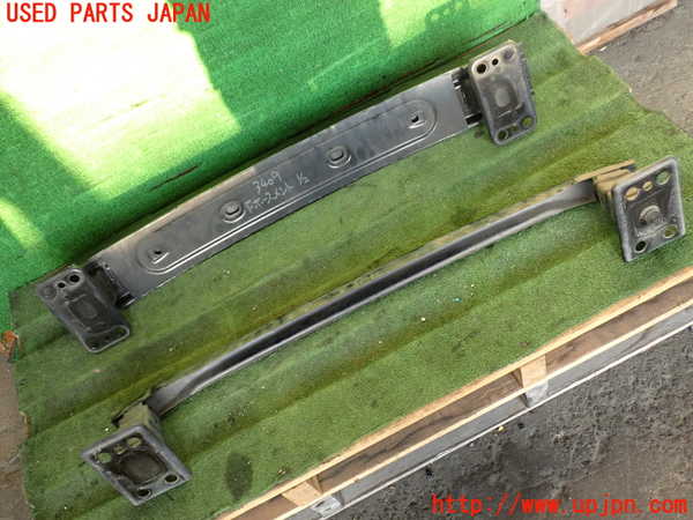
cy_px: 260
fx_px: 641
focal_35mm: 32
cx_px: 346
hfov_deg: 56.8
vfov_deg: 44.2
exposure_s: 1/125
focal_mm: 5.79
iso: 200
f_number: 2.4
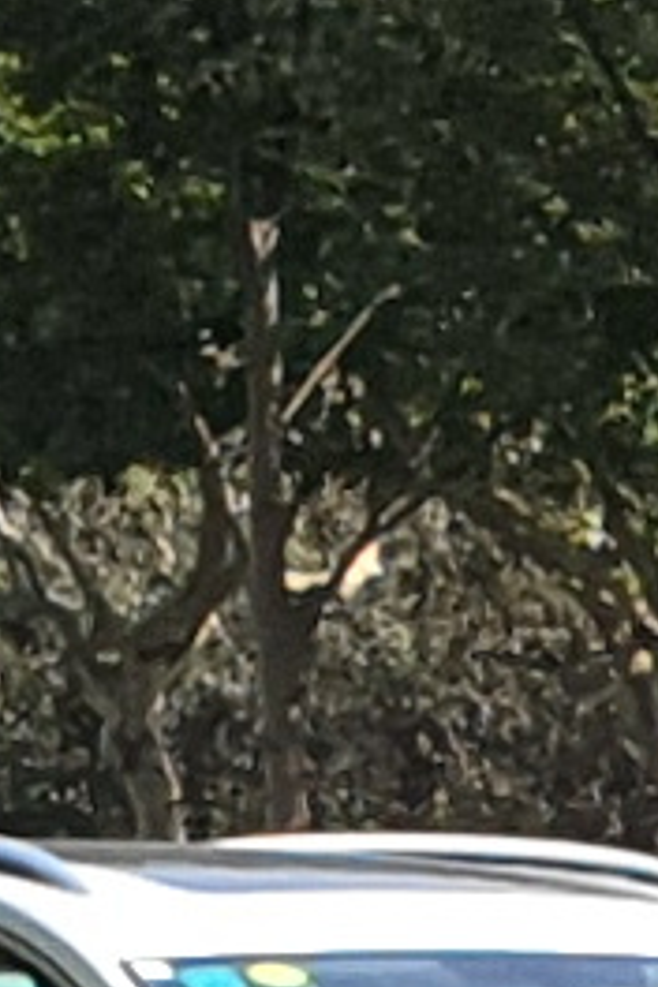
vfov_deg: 23.7
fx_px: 2248
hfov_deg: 16.6
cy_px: 994
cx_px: 437
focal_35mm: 82
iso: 50
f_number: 2.4
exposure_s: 1/684
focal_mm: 4.3
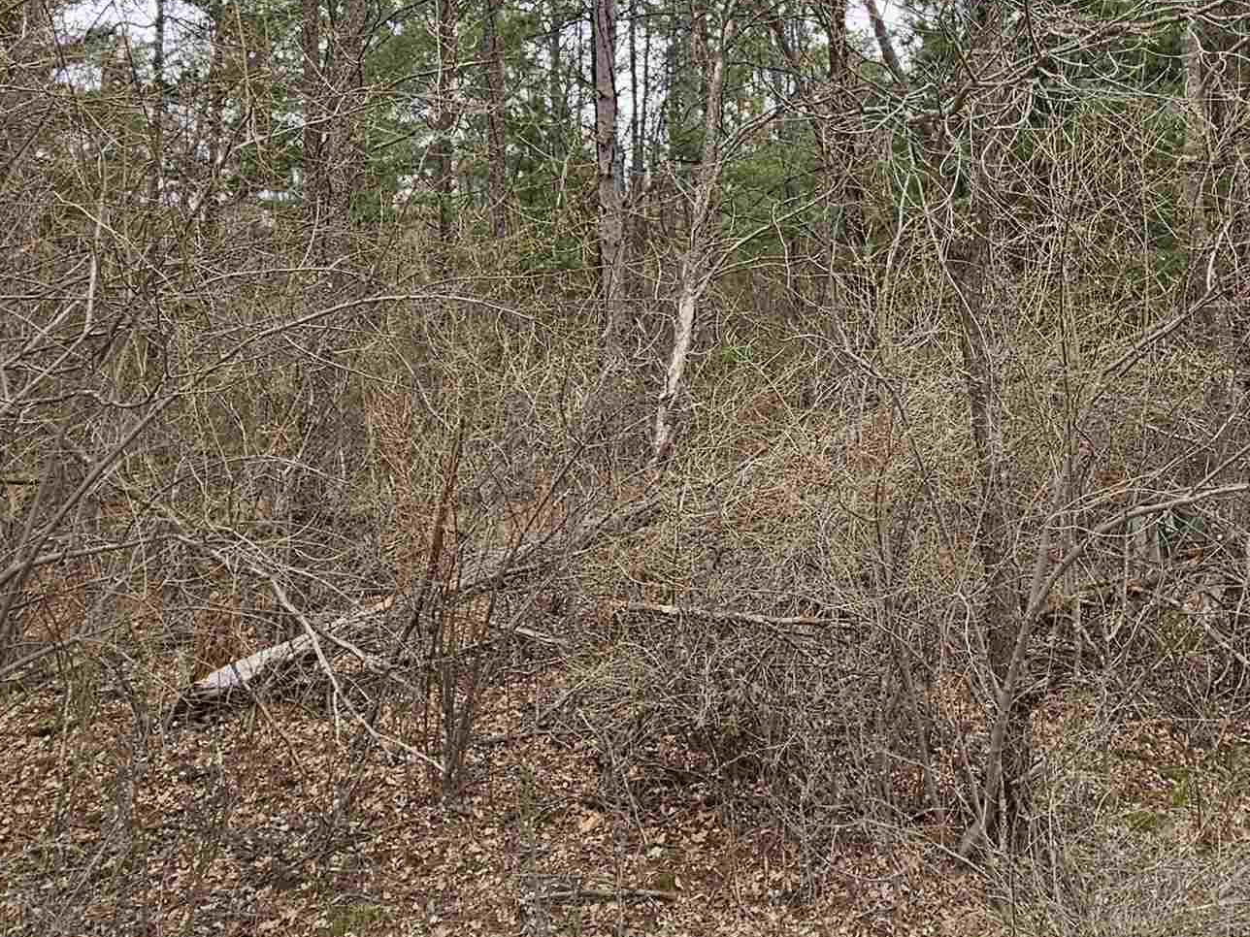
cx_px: 753
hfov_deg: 57.9
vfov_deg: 43.6
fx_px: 1119
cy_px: 207
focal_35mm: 31
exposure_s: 1/223
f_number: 2.2
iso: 50
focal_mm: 2.2
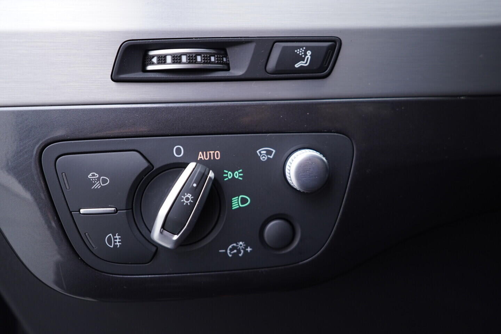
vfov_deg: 36.9
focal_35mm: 36
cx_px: 250
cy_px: 167
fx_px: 501
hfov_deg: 53.1
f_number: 2.8
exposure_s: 1/40
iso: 200
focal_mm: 24
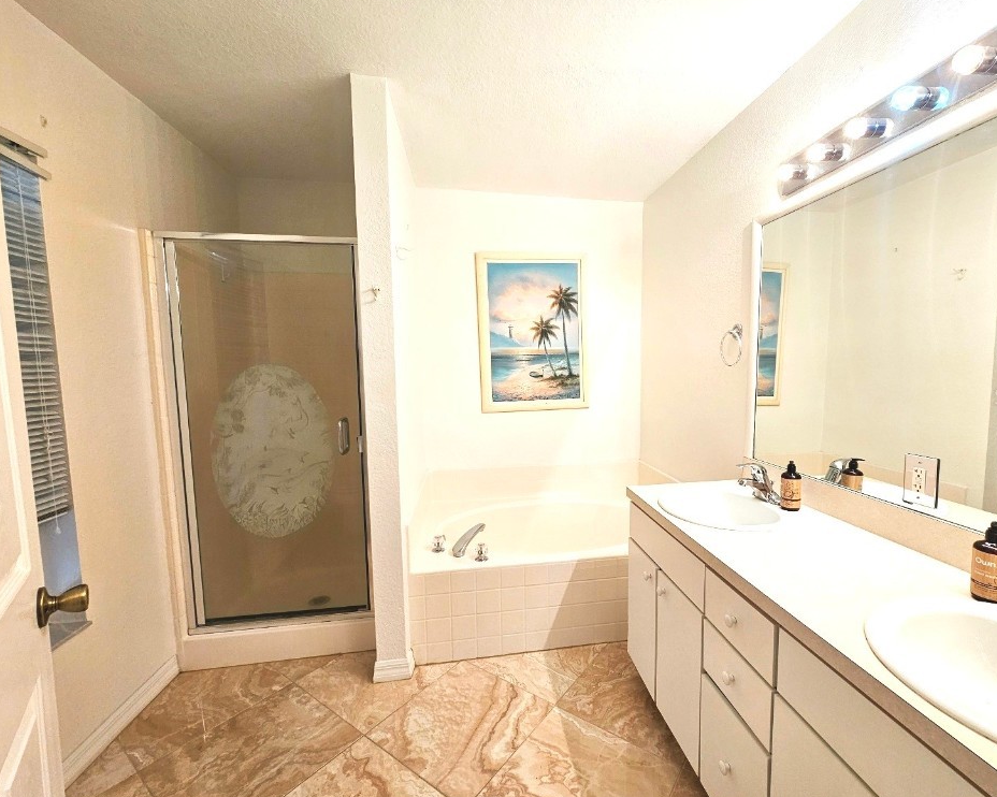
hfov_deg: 100.4
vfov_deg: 88.0
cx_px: 546
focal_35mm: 14
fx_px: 413
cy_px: 396
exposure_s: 1/60.2
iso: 100
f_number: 2.2
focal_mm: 2.2
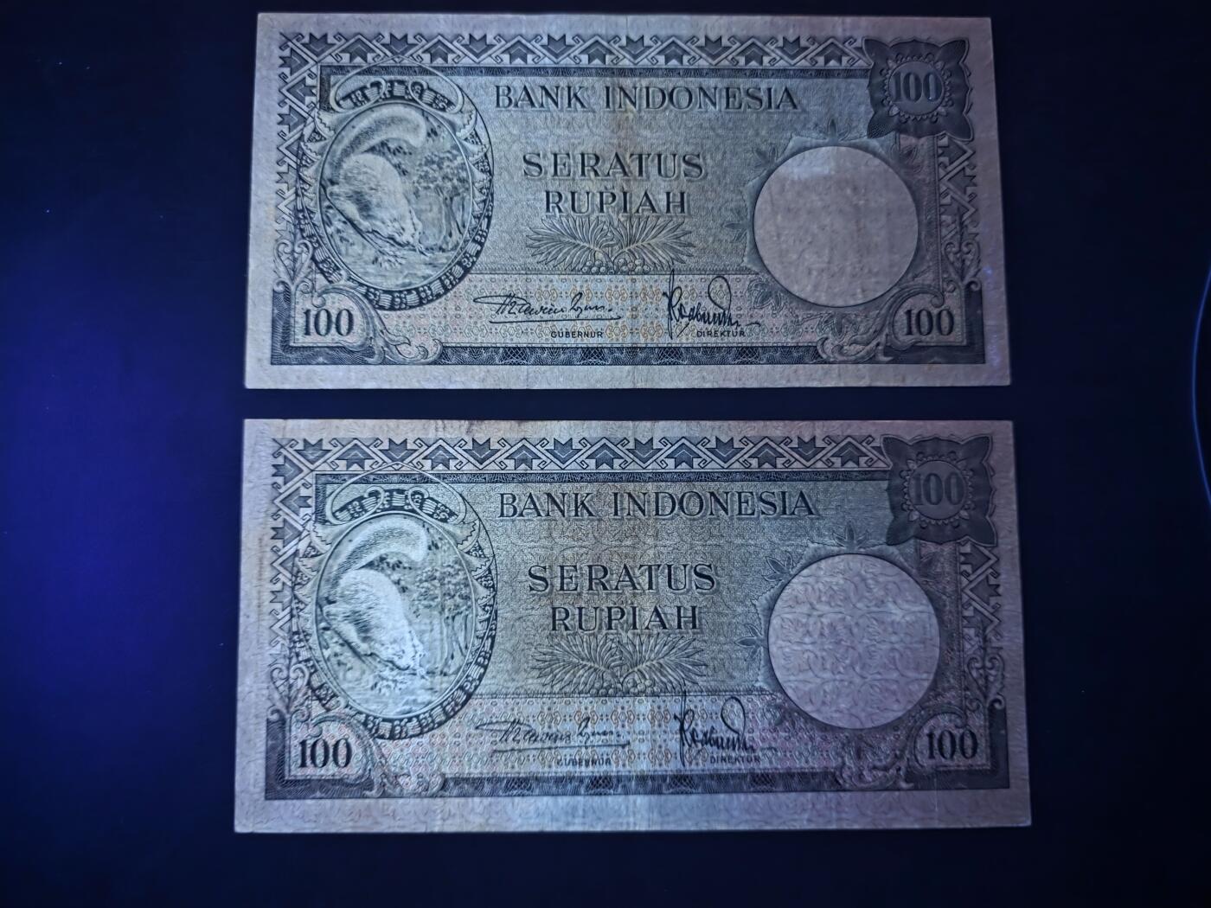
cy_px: 454
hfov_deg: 73.9
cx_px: 606
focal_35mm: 23
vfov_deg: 58.9
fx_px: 805
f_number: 1.7
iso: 2500
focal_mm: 6.3
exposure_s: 1/16.7
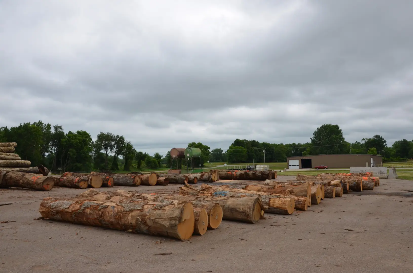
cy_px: 136
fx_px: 361
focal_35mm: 32
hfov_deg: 59.6
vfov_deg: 41.5
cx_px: 206
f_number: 8
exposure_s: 1/250
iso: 100
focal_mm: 21
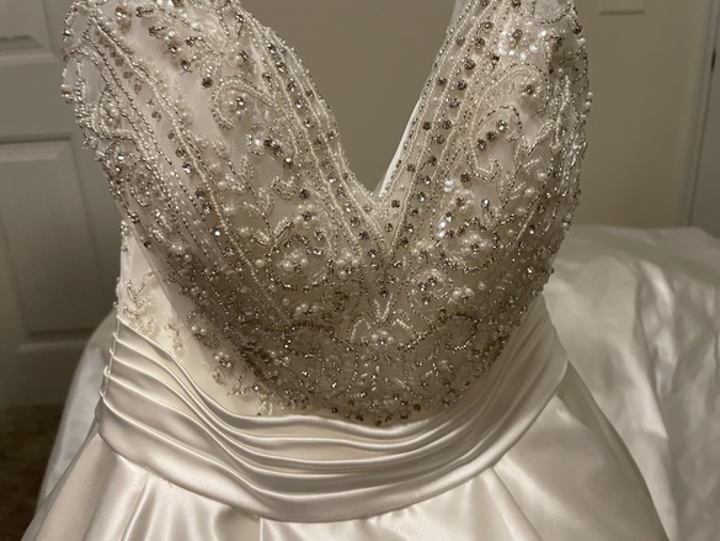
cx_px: 360
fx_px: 541
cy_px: 270
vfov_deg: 53.1
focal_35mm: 26
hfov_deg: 67.3
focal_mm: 4.2
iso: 400
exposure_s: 1/40
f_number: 1.6
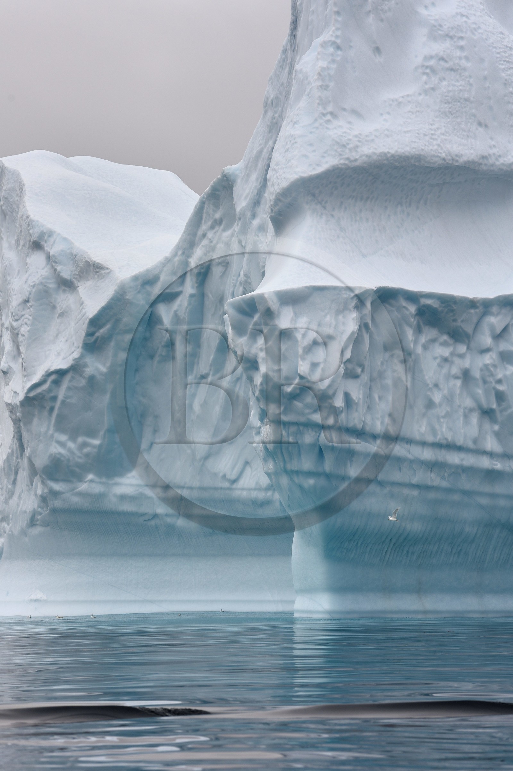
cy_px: 386
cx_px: 256
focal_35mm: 200
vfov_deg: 10.3
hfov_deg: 6.9
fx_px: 4281
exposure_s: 1/250
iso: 400
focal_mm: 200
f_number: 7.1
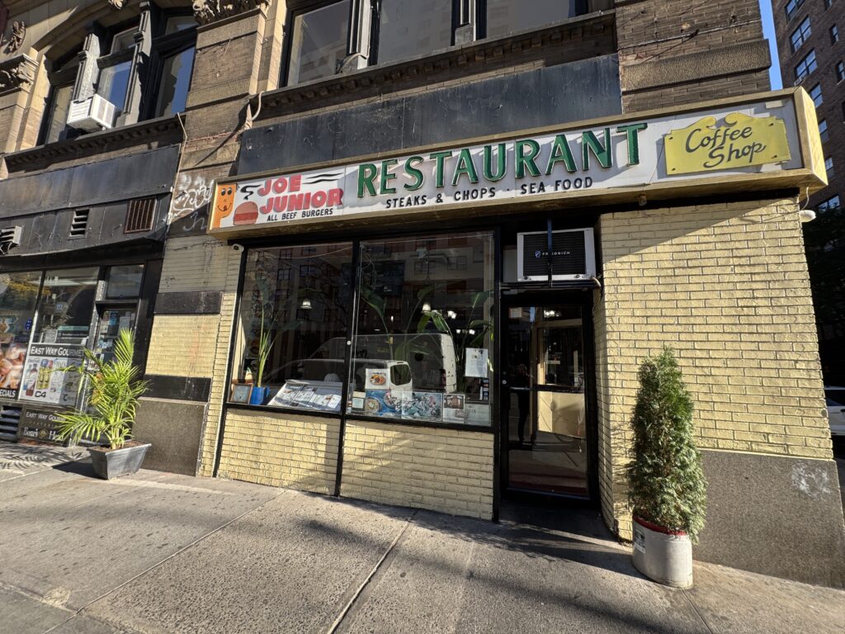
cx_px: 422
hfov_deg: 102.1
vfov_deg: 85.7
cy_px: 317
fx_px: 342
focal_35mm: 14
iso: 40
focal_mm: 2.22
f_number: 2.2
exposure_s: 1/275
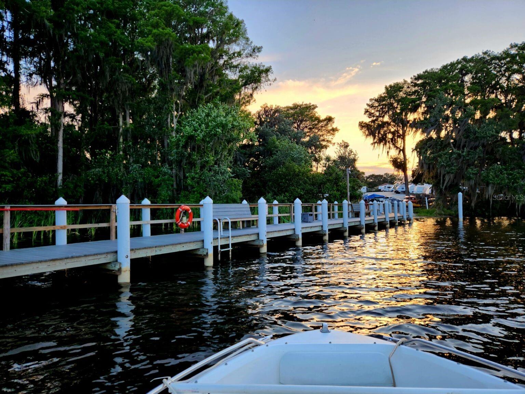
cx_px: 262
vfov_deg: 58.9
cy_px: 197
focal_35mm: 23
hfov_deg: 73.9
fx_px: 349
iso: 50
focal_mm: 5.4
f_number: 1.8
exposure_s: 1/182
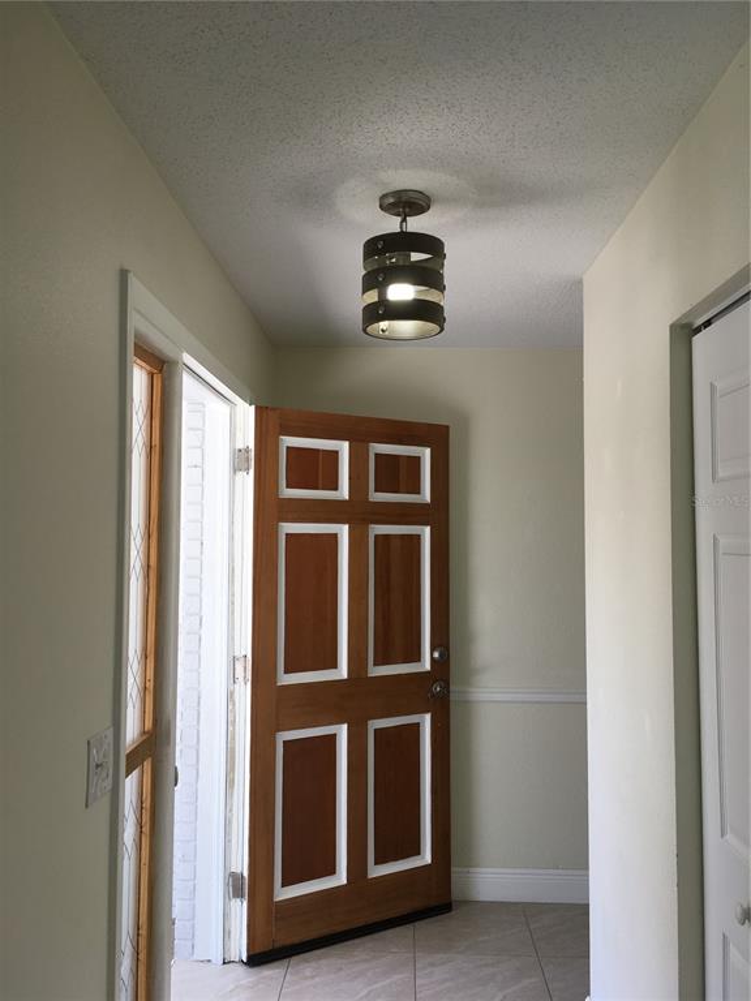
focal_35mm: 29
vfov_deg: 61.7
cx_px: 376
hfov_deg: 48.2
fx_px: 839
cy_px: 500
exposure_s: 1/179
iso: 25
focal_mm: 4.15
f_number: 2.2
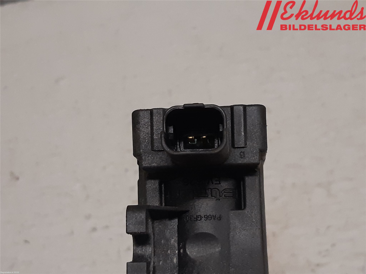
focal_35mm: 26
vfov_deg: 53.1
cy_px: 137
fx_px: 275
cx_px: 183
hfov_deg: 67.3
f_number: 1.7
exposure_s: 1/50
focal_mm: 3.93
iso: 125
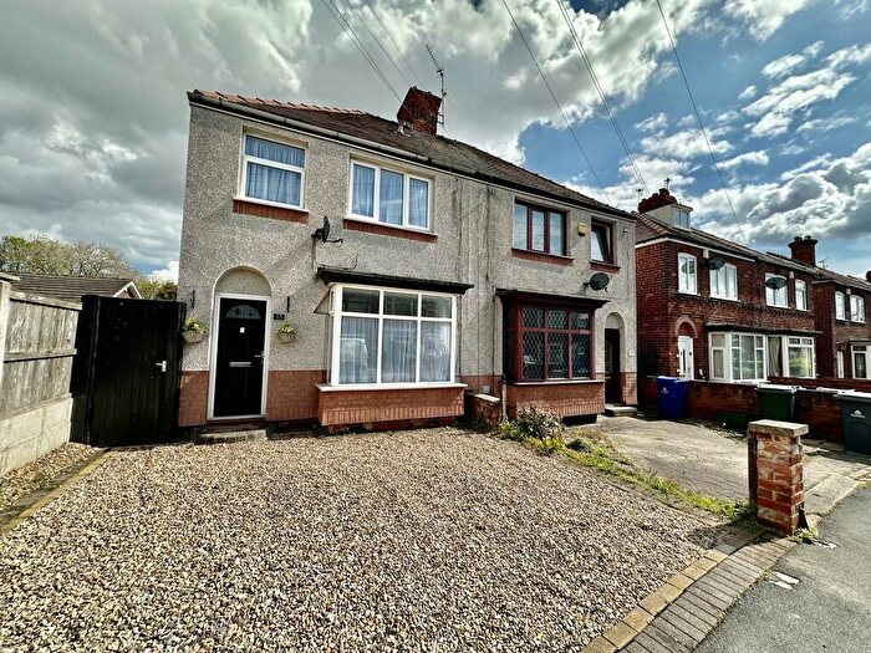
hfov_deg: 102.1
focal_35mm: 14
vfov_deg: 85.7
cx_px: 436
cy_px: 326
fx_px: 352
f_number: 2.2
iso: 50
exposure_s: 1/1350
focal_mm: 2.22
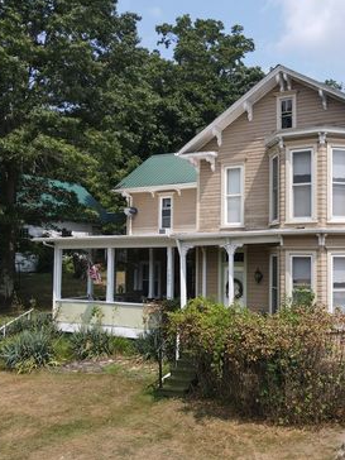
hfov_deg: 41.1
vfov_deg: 55.4
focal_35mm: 33
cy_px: 227
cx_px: 277
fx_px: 439
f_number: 2.8
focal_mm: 4.5
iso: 100
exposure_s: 1/640
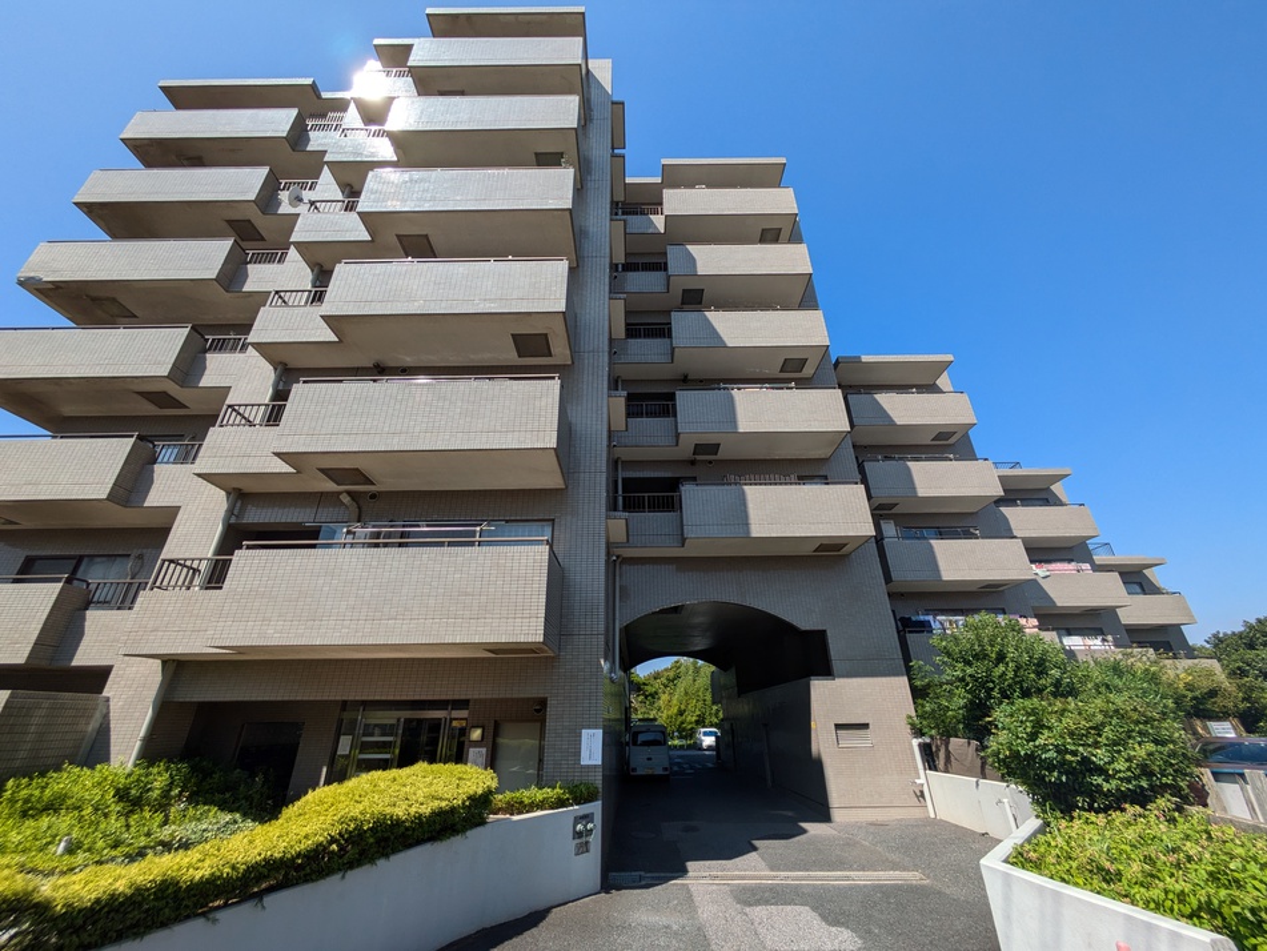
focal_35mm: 14
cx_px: 634
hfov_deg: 102.0
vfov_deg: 85.7
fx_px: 513
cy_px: 476
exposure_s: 1/1658
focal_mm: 1.83
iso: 47
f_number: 2.2
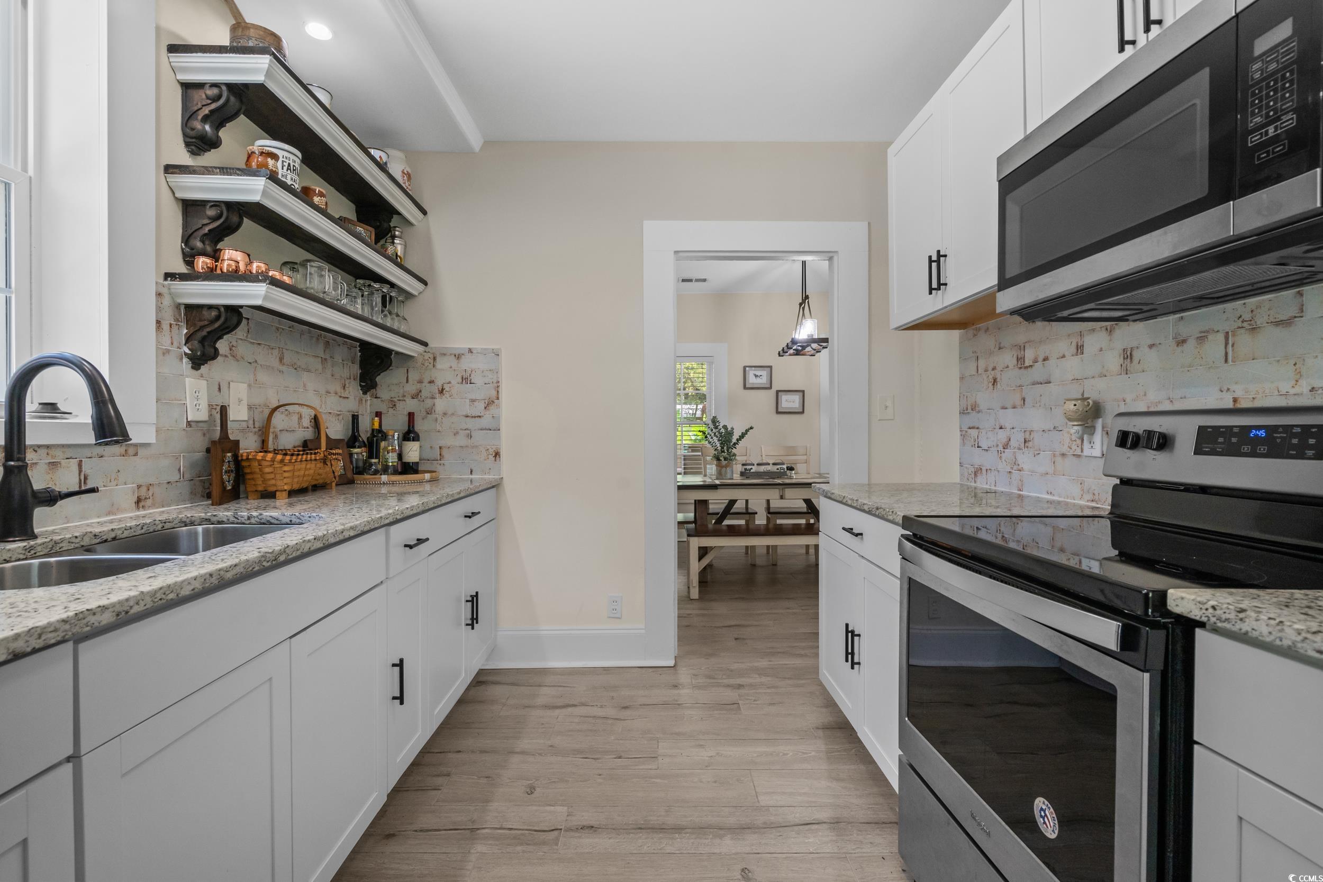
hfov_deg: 96.7
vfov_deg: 73.8
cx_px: 662
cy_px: 441
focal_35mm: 16
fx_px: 588
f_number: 8
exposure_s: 1/15
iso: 1000
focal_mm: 16
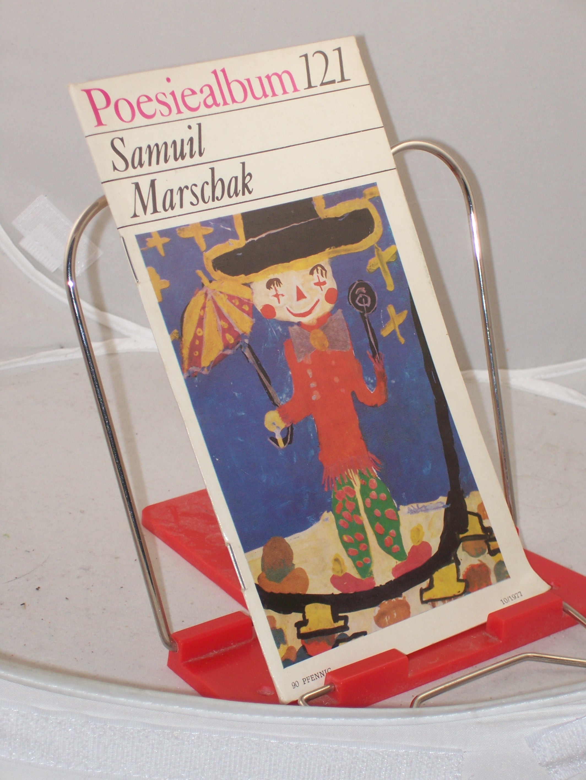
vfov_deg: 19.2
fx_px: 2300
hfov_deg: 14.5
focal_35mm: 102
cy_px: 390
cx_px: 293
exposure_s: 1/100
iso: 80
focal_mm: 16.8
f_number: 4.6
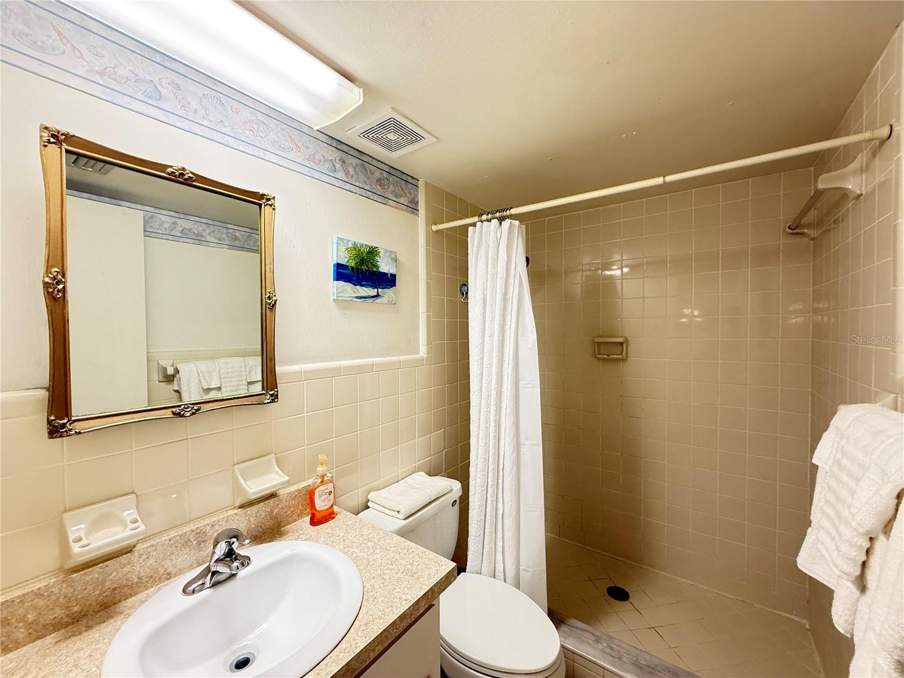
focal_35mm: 14
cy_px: 339
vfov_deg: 85.7
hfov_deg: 102.1
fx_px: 366
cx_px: 452
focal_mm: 2.22
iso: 400
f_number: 2.2
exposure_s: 1/60
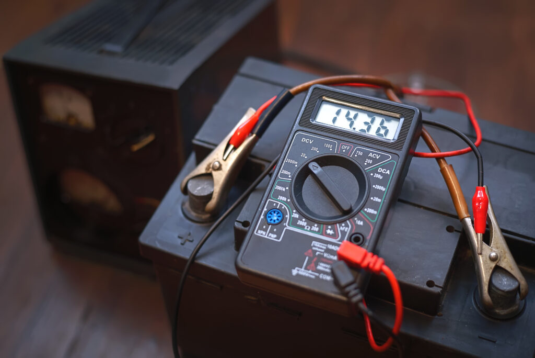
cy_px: 179
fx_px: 743
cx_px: 268
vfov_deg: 27.0
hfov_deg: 39.6
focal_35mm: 50
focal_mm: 50
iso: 800
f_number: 2.8
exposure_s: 1/100
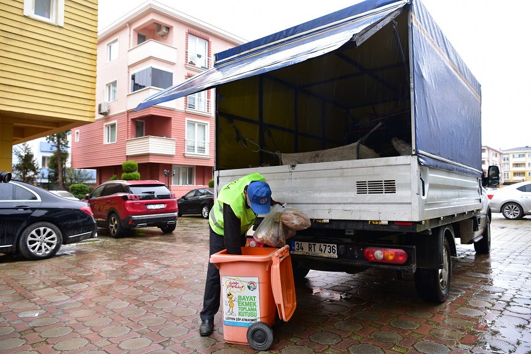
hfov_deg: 69.4
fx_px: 383
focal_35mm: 26
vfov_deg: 49.6
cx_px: 266
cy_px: 177
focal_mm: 26
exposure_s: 1/60
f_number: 4
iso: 125
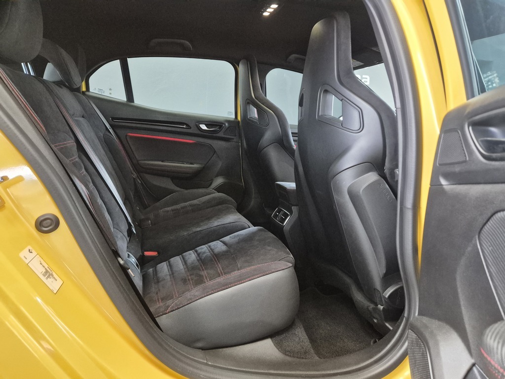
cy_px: 190
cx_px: 252
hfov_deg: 73.9
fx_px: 336
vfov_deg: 58.9
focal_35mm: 23
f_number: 1.8
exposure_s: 1/100
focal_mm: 5.4
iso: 2000
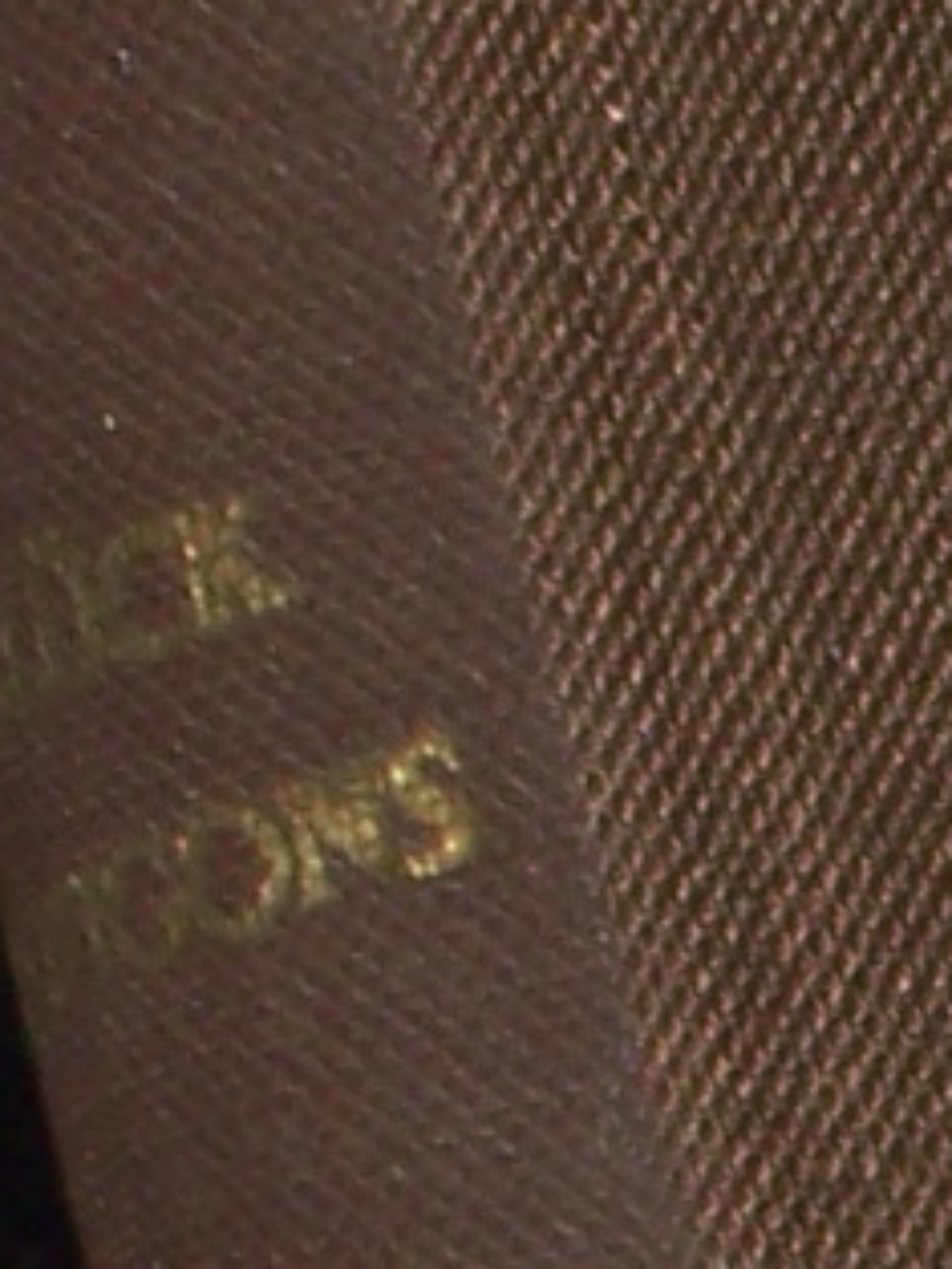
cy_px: 2327
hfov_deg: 2.0
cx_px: 2933
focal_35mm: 751
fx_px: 27520
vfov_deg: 2.6
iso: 80
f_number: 4.6
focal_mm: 16.8
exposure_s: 1/100
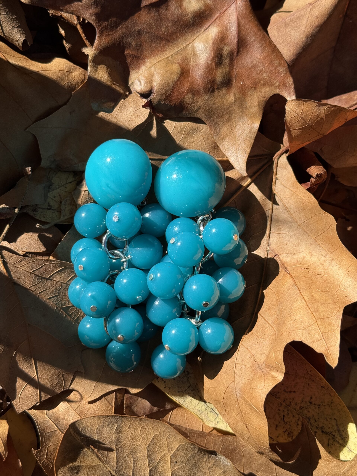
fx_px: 660
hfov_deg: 30.3
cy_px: 238
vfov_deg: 39.7
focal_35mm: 48
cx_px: 178
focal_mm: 6.76
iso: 64
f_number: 1.78
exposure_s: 1/1869
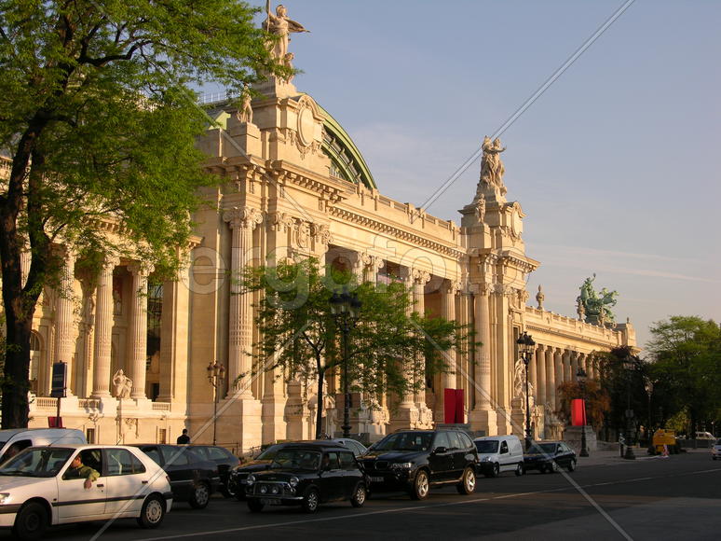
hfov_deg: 35.6
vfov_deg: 27.0
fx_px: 1124
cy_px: 270
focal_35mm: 54
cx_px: 360
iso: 50
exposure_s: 1/222
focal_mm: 13.7
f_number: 4.9
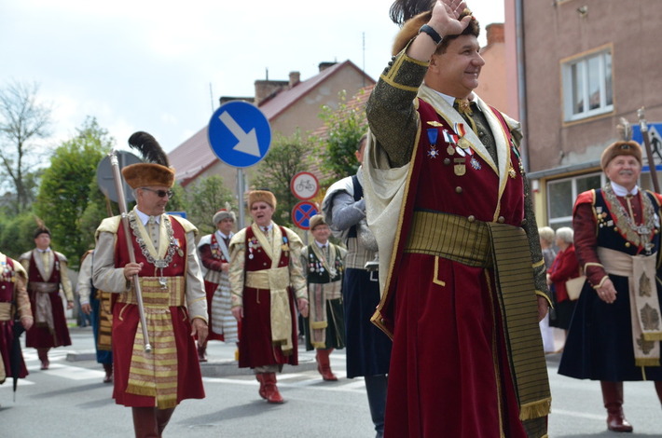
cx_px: 331
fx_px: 1376
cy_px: 219
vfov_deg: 18.1
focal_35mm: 75
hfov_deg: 27.0
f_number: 6.3
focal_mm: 50
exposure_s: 1/2500
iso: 1250
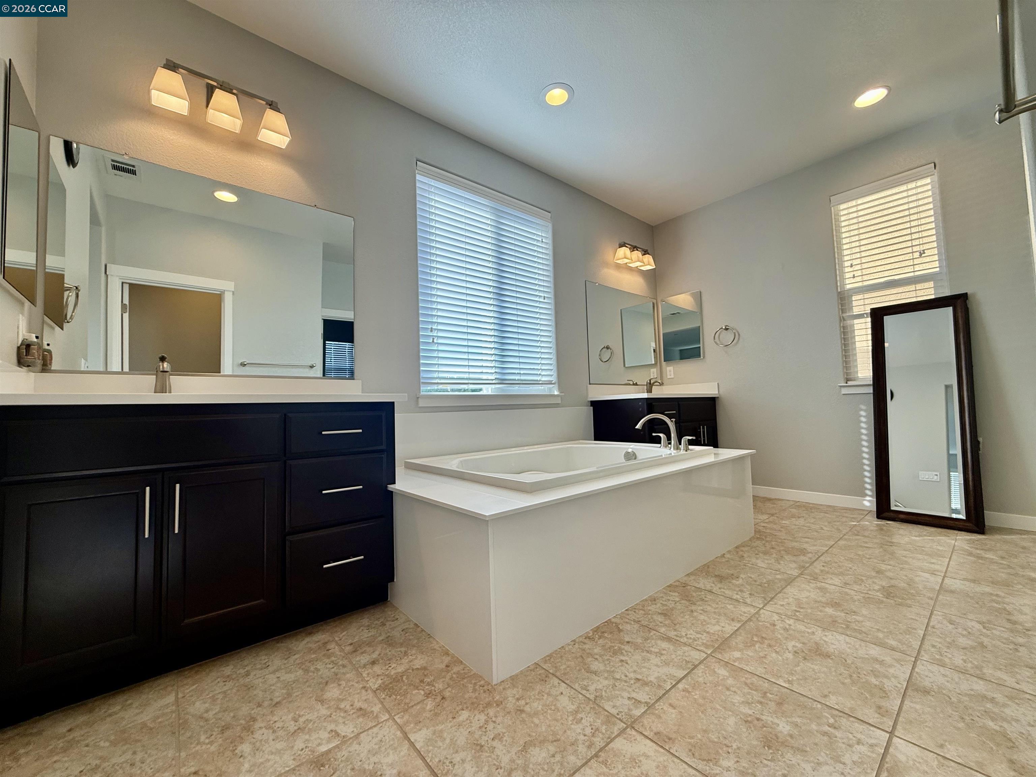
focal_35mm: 14
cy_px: 388
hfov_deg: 102.1
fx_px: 419
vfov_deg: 85.7
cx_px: 518
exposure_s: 1/120
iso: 100
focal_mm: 2.22
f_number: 2.2
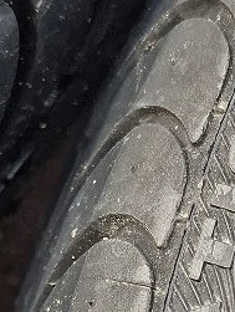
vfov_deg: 15.7
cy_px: 345
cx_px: 318
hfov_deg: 11.8
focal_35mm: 122
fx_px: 1102
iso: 50
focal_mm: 5.54
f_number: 1.8
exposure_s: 1/400
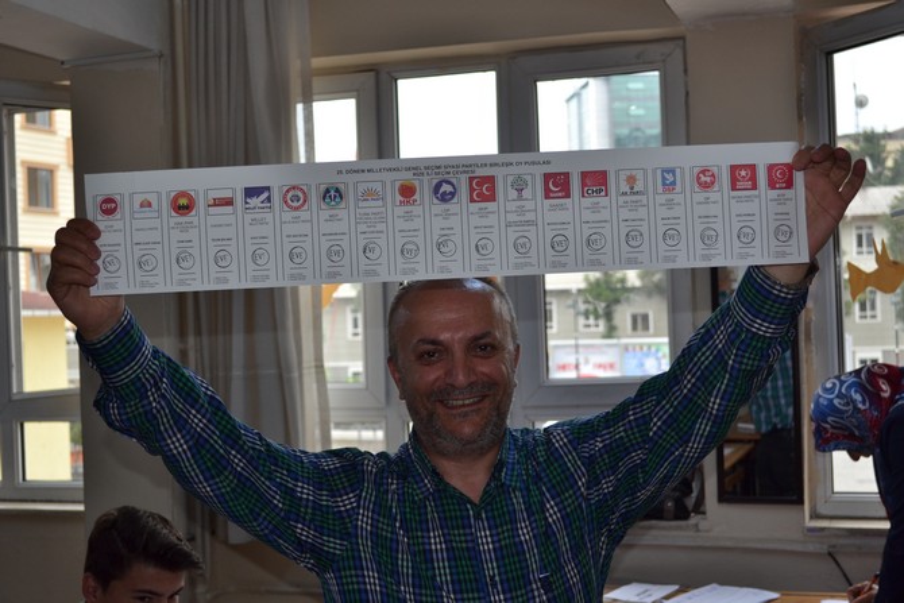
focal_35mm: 51
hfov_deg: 38.9
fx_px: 1281
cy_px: 302
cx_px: 452
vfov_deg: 26.5
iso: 250
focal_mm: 34
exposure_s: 1/125
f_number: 5
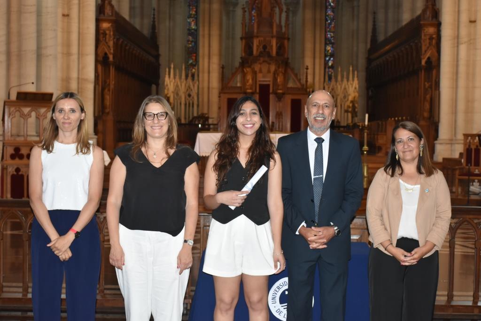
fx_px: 842
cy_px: 160
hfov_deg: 31.9
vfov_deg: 21.6
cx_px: 240
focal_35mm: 63
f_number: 5.6
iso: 1600
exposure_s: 1/60
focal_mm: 42
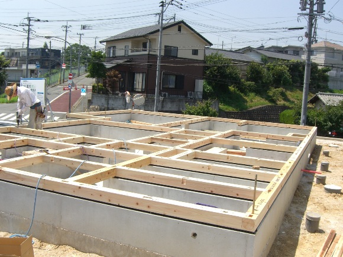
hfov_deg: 49.0
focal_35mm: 38
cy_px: 128
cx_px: 172
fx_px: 377
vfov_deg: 37.7
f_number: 4
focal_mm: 7.9
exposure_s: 1/640
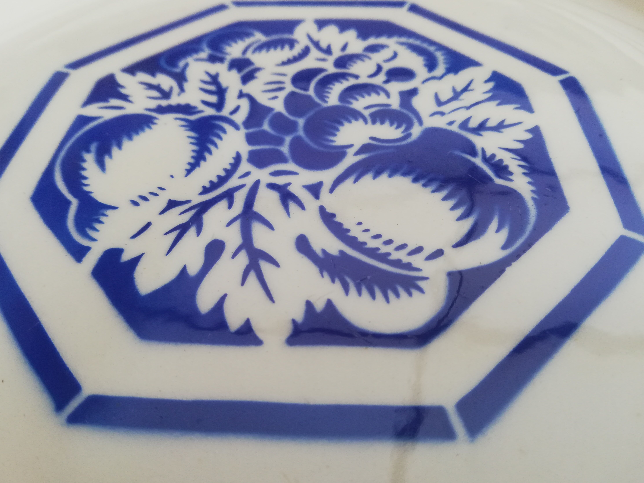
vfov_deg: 49.8
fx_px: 521
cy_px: 239
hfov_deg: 63.4
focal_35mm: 28
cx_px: 310
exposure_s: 1/50
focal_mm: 3.81
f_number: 2.2
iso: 125
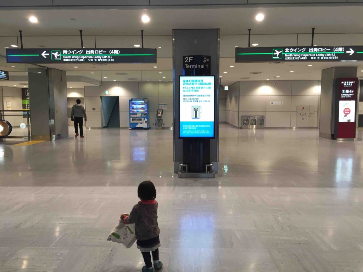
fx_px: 304
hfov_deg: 61.7
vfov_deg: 48.2
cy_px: 136
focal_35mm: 29
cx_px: 182
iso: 50
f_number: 2.2
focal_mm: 4.15
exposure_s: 1/33
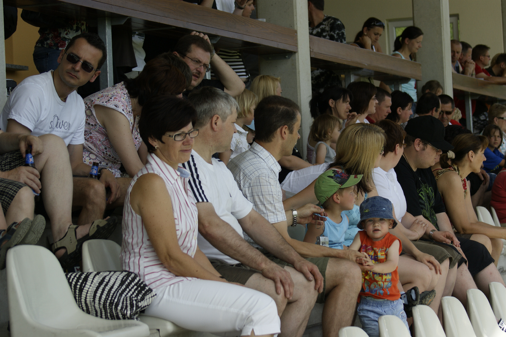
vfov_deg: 12.2
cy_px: 168
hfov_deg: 18.2
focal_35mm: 112
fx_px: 1580
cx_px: 253
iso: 100
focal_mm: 75
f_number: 7.1
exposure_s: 1/320
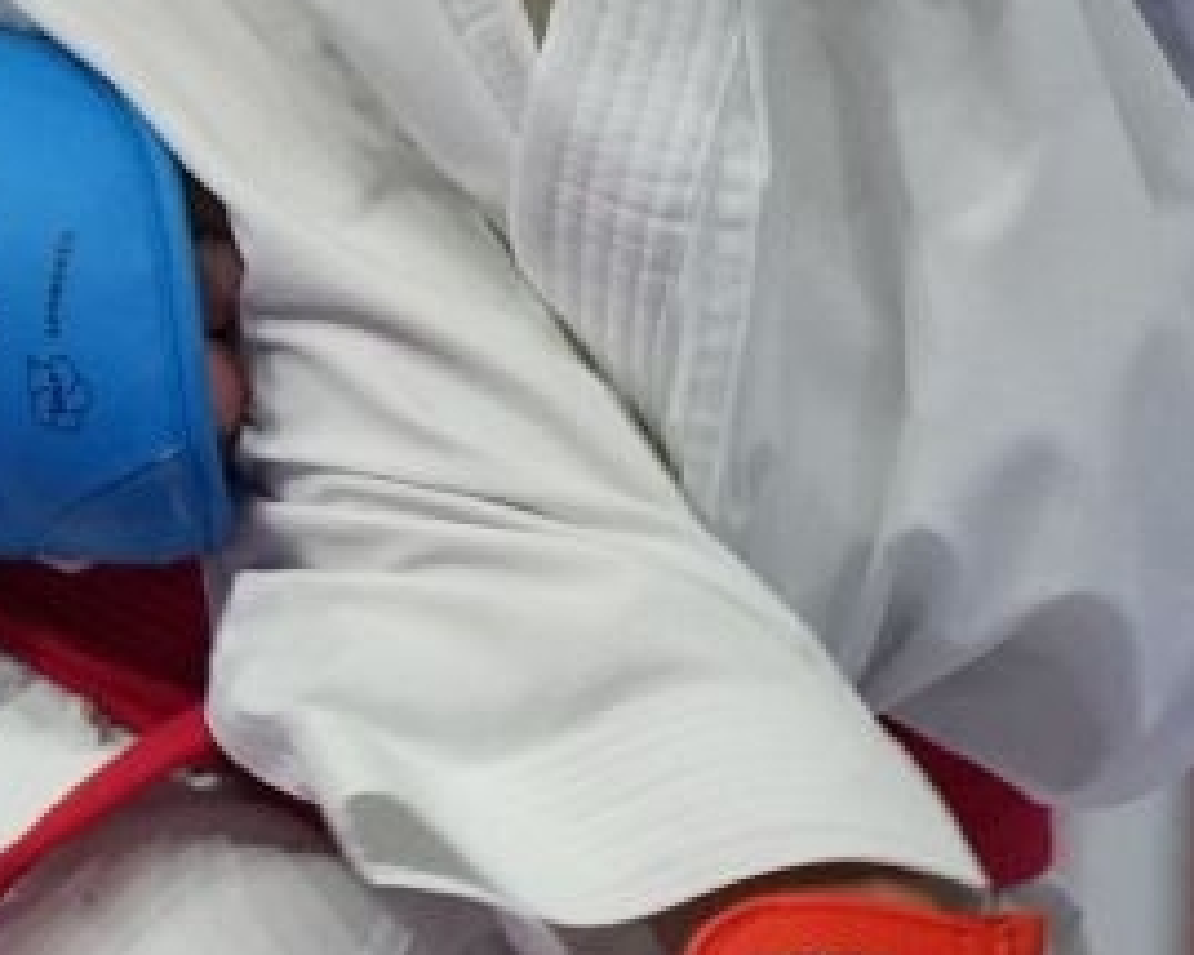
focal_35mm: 1437
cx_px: -2672
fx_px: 50762
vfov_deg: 1.1
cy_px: -36
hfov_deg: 1.3
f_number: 3.2
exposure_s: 1/1000
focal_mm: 153
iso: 2000
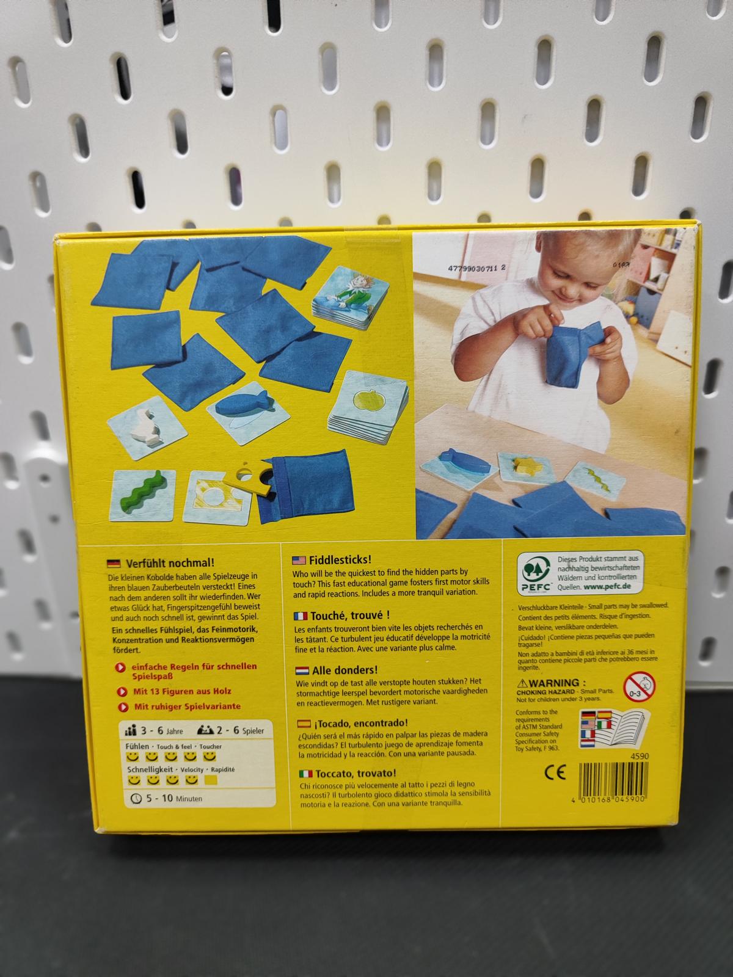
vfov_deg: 73.9
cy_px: 488
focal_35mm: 23
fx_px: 649
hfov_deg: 58.9
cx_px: 366
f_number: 1.88
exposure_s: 1/100
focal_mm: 5.59
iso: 885
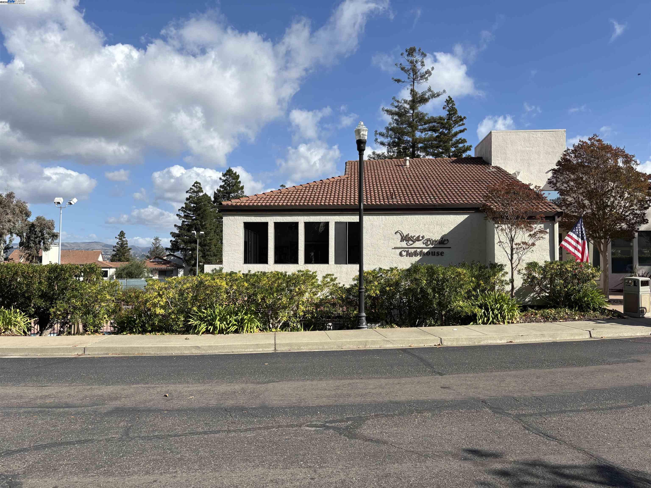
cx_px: 326
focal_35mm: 26
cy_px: 244
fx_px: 489
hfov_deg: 67.3
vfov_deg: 53.1
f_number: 1.6
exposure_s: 1/3534
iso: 50
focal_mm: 5.96
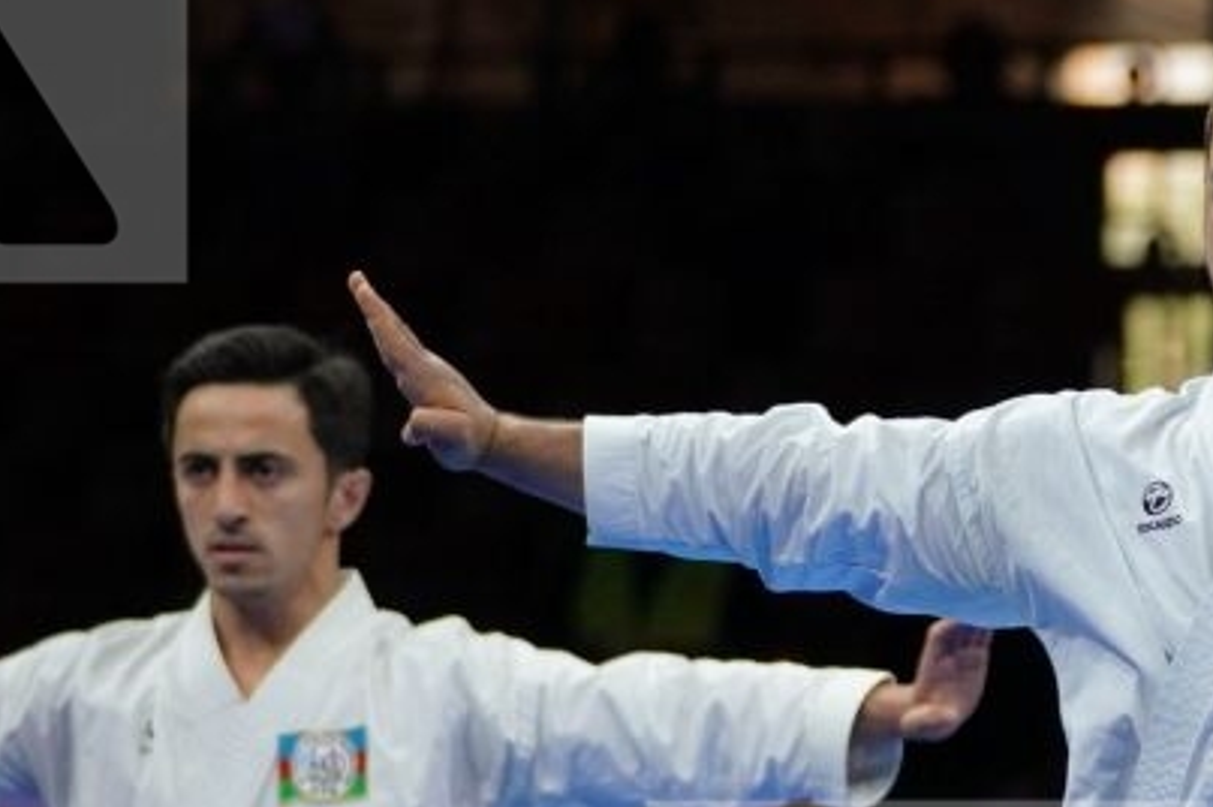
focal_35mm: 456
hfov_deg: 4.5
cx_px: 1947
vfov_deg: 3.0
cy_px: 1075
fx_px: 15352
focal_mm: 102
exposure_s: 1/500
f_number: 2.8
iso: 500
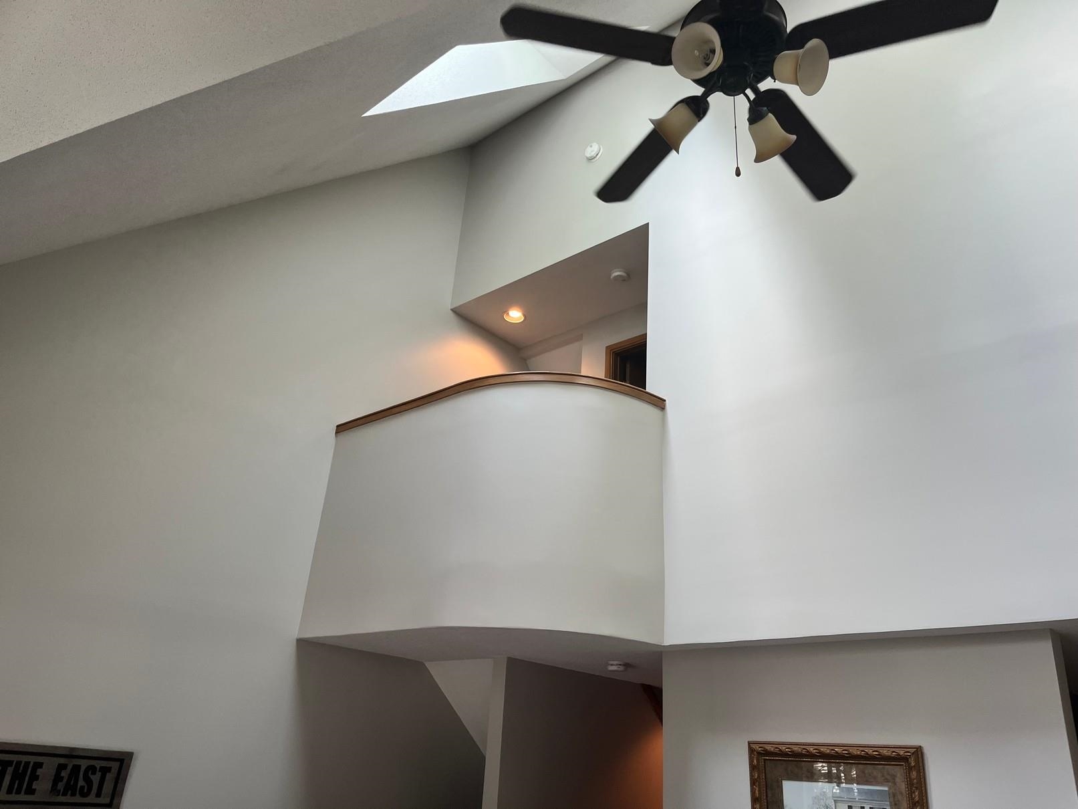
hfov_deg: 67.3
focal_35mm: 26
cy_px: 404
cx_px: 539
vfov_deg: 53.1
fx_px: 810
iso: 100
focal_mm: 5.1
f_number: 1.6
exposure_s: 1/120
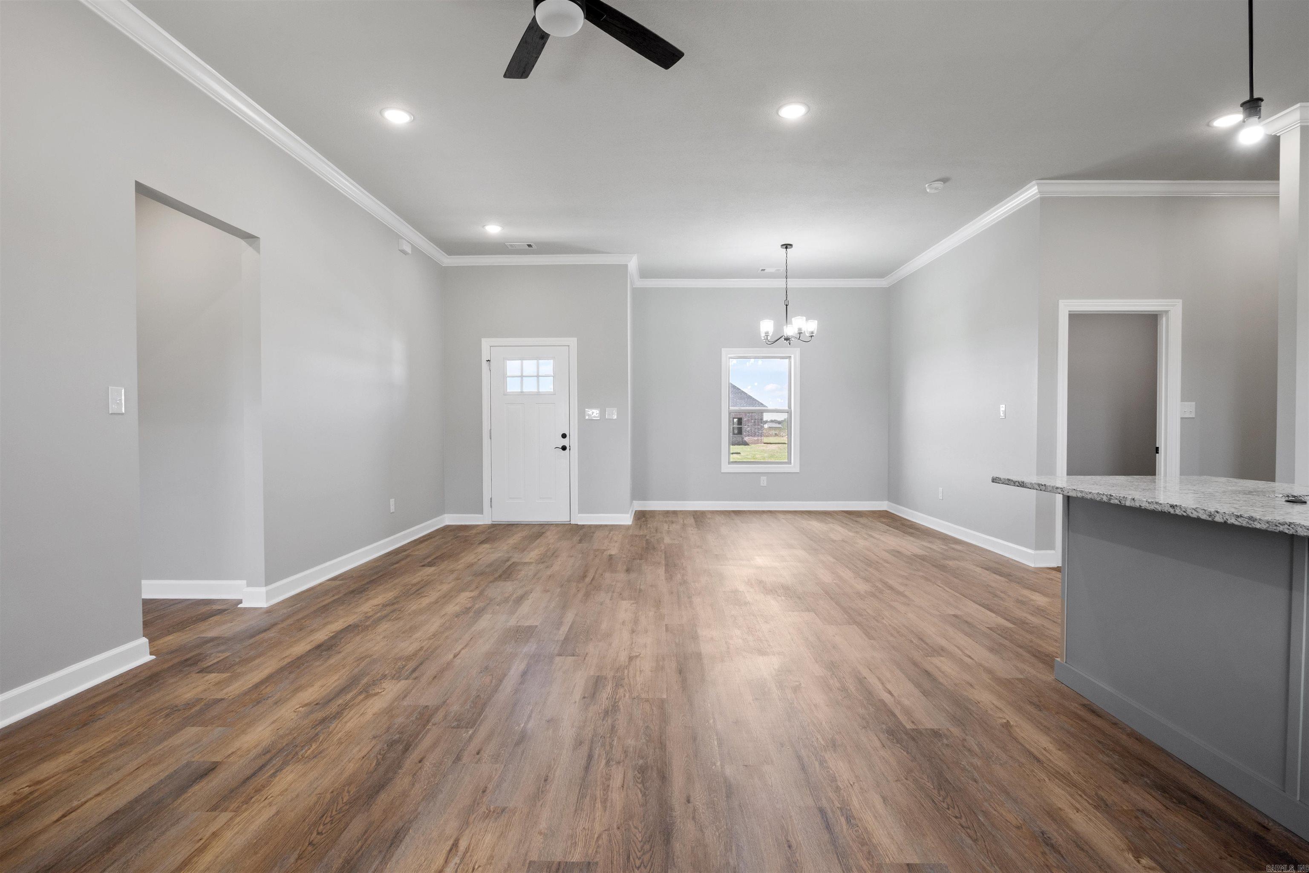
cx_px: 654
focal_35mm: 16
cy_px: 436
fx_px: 582
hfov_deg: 96.7
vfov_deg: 73.7
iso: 1000
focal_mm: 16
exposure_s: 1/8
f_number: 13
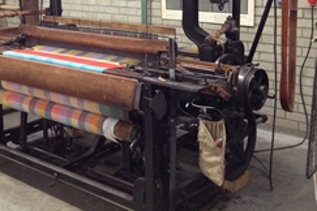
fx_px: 528
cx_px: 133
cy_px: 39
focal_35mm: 60
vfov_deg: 22.3
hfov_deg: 33.3
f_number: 2.4
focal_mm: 4.28
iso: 250
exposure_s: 1/20
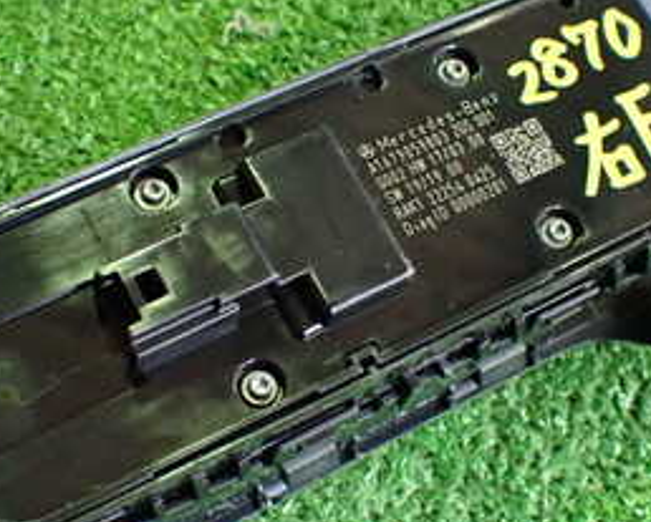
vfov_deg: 22.5
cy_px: 260
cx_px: 313
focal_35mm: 68
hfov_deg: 27.9
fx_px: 1312
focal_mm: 5.4
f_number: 2.3
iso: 800
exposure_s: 1/50
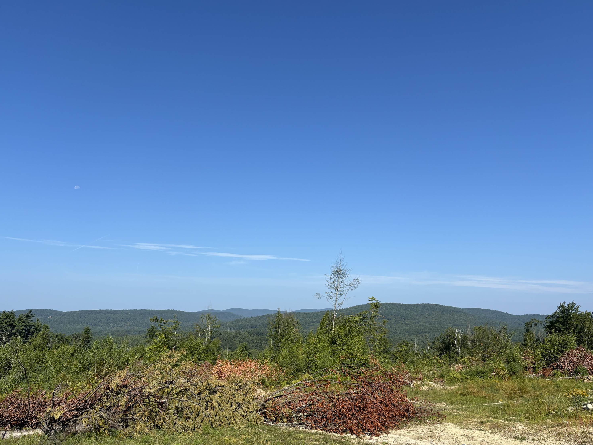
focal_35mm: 27
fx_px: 463
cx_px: 304
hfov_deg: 65.3
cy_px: 215
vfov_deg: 51.4
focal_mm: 5.96
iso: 50
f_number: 1.6
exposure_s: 1/3937
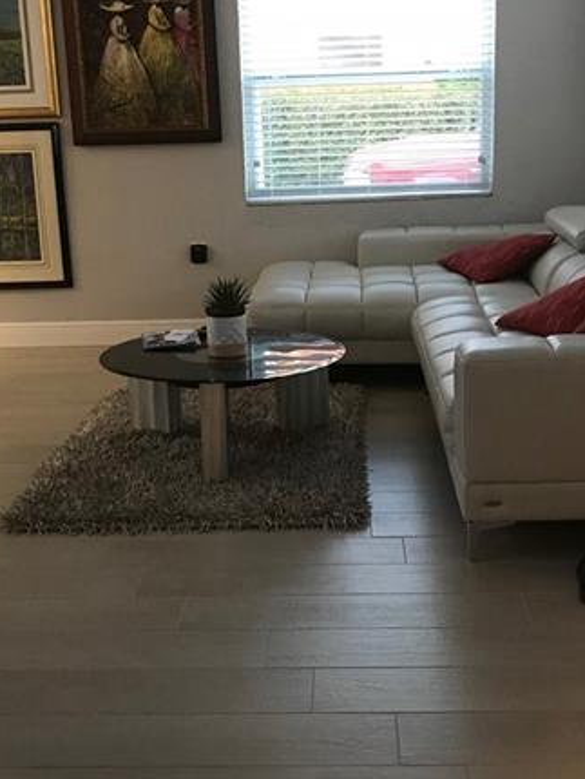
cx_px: 301
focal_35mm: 50
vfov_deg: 38.1
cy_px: 361
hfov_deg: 29.1
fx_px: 1126
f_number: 1.8
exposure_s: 1/15
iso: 100
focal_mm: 3.99
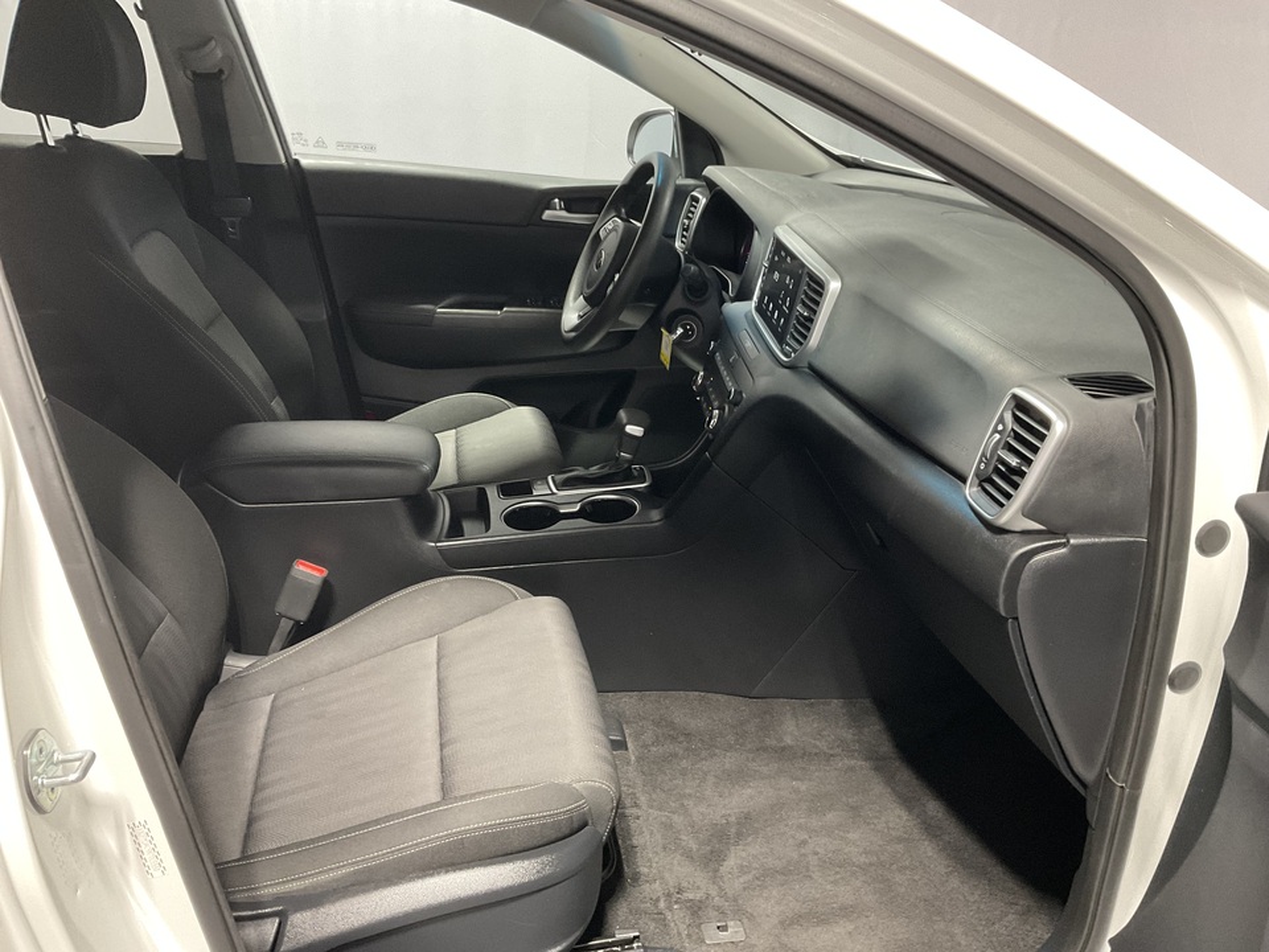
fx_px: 1063
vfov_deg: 48.2
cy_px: 476
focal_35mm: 29
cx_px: 634
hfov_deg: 61.7
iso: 160
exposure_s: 1/60
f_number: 1.8
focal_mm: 3
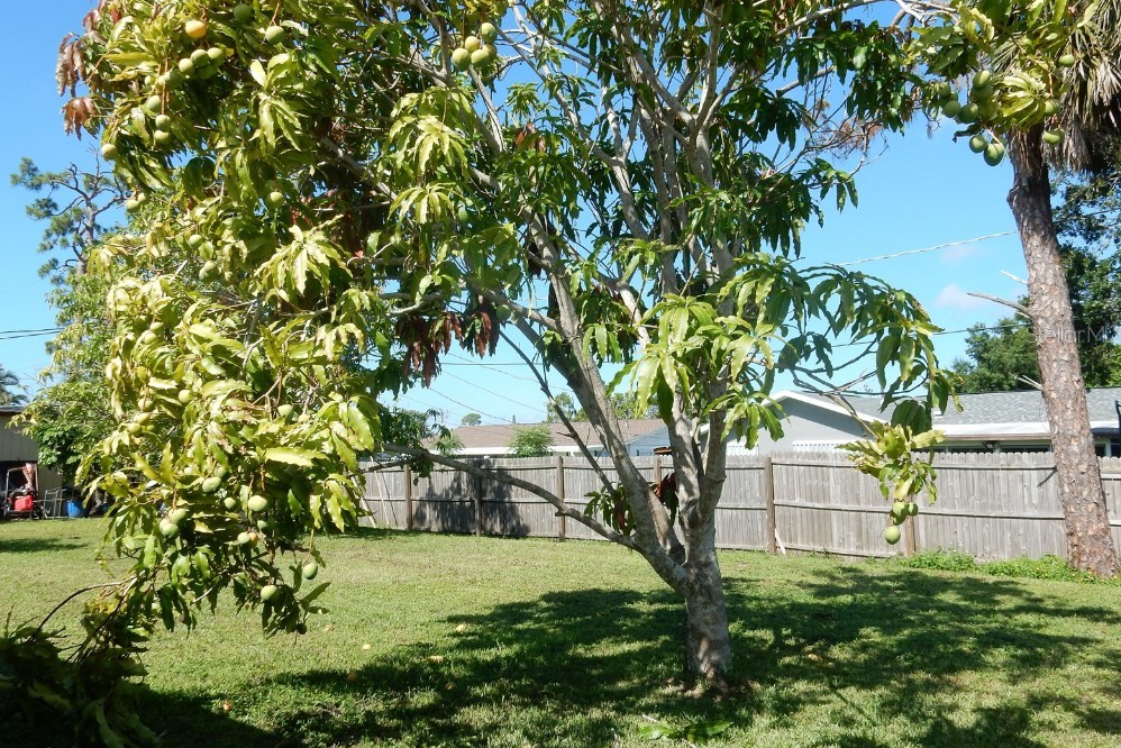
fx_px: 997
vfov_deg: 41.1
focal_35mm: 32
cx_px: 556
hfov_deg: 58.7
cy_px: 334
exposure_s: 1/800
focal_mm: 5.4
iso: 125
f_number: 4
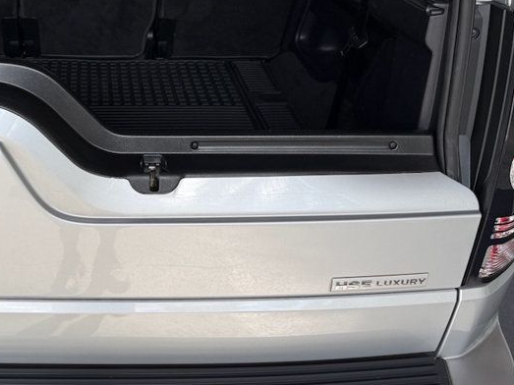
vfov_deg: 30.8
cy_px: 168
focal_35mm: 47
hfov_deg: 38.5
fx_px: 698
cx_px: 83
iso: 80
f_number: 1.78
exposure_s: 1/943
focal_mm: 6.76
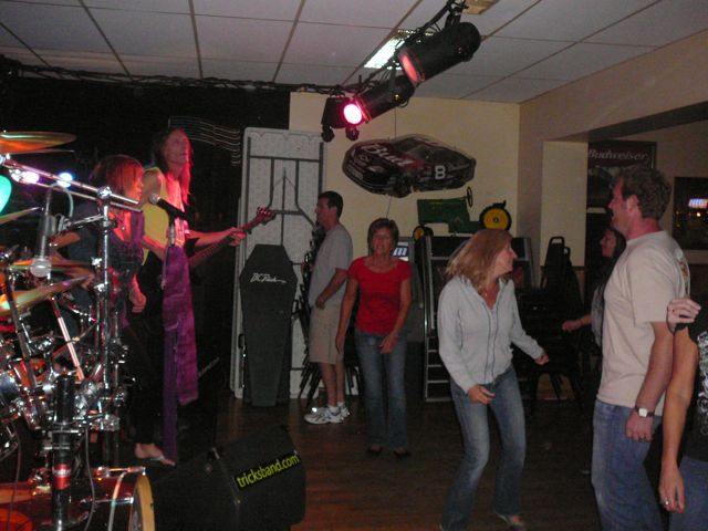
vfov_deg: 40.7
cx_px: 354
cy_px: 266
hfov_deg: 52.6
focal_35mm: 35
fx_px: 716
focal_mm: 5.2
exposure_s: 1/30
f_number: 2.8
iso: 400
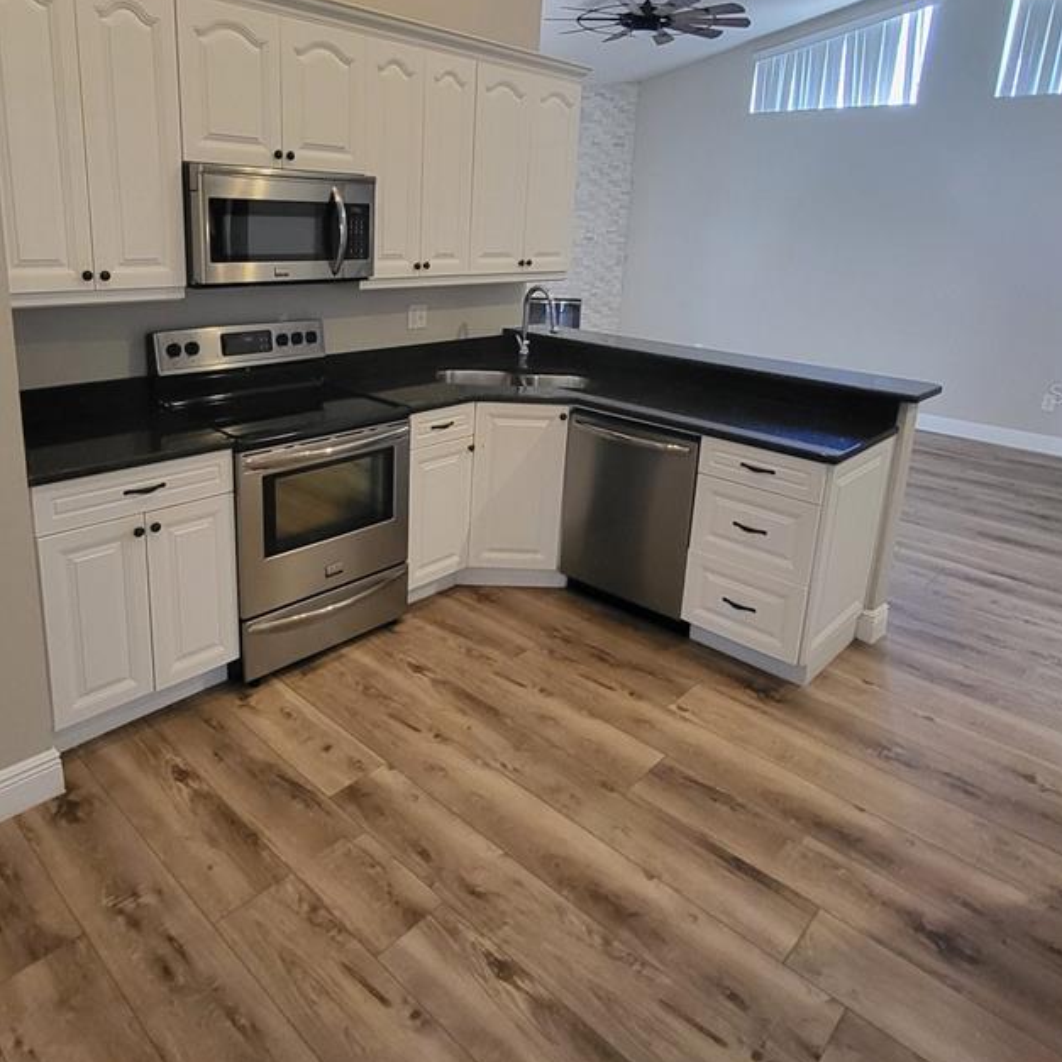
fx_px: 764
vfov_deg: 68.5
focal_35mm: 22
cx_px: 408
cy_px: 393
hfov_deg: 68.7
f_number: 2.2
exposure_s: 1/30
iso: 400
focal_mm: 1.74
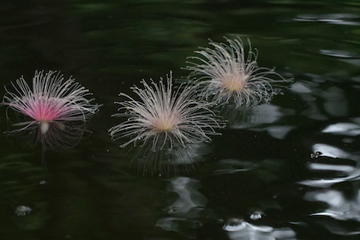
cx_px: 132
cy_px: 100
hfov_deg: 11.4
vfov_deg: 7.6
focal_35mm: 180
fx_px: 1800
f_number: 4
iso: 2500
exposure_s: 1/100
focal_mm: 105
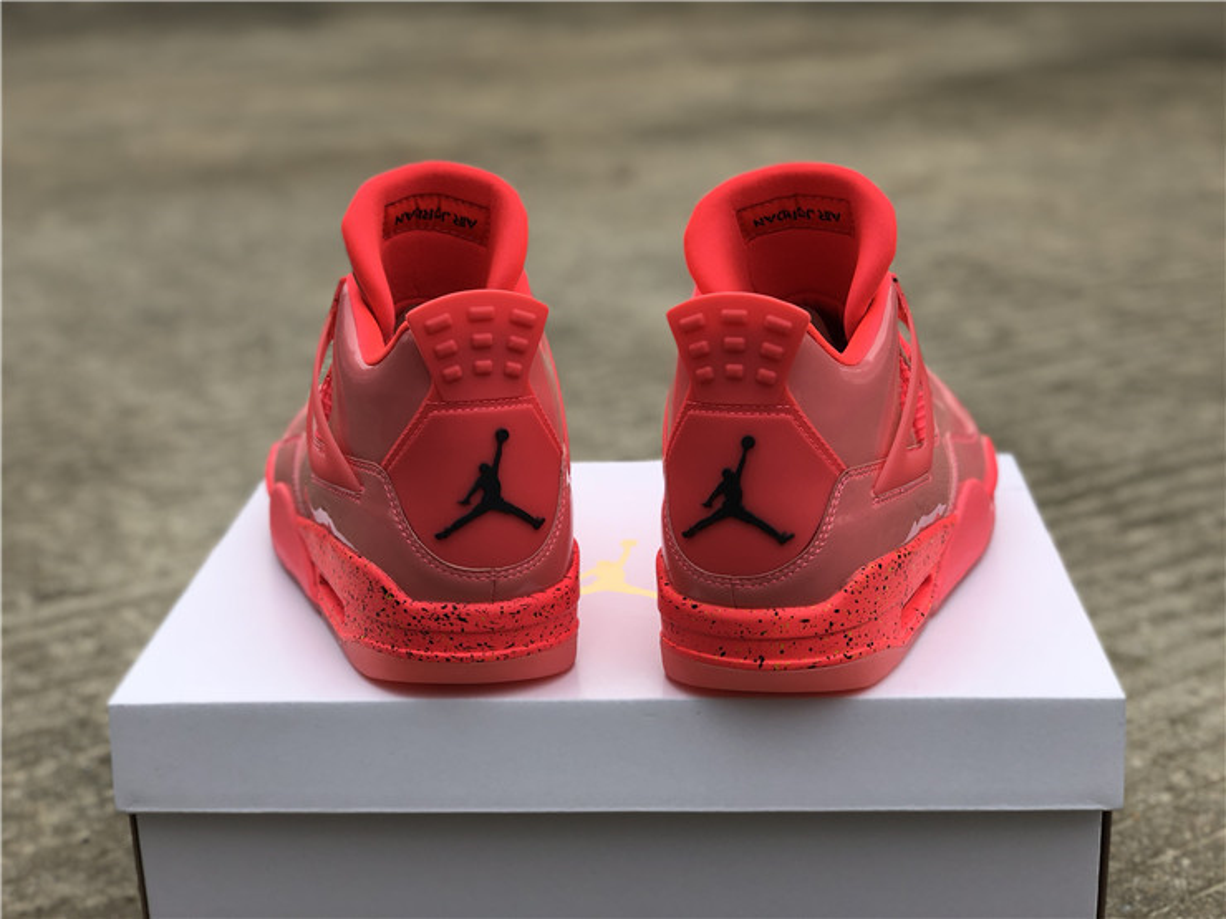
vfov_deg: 28.0
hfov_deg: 36.8
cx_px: 613
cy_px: 460
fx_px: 1842
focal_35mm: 52
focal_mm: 6
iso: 16
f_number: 2.4
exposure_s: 1/448
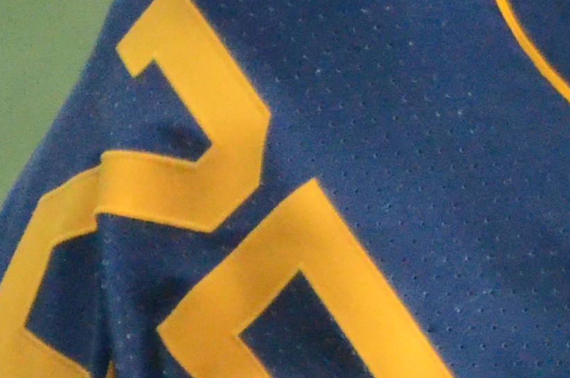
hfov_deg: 0.8
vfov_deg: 0.5
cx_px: 882
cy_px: 341
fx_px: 42596
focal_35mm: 2696
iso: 6400
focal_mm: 300
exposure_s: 1/8000
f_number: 5.6
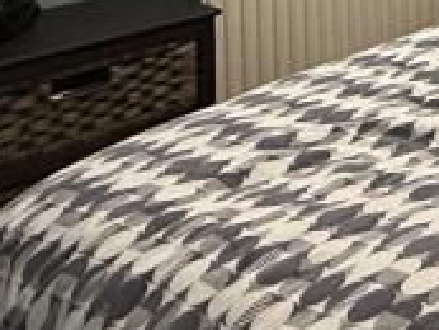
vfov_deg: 14.9
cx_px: 916
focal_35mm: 83
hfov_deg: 16.6
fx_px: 1053
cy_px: -307
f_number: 2.2
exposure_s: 1/50
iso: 200
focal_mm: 2.22
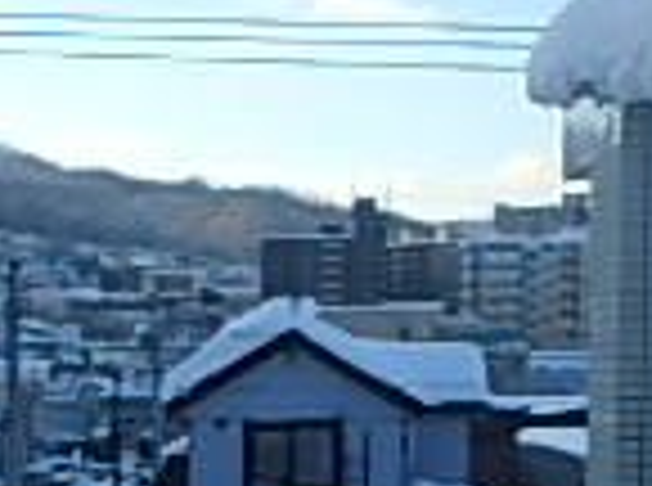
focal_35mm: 93
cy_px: 544
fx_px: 1747
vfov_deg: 15.4
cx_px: 63
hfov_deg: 20.7
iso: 125
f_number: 3.5
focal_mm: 3.7
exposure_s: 1/800
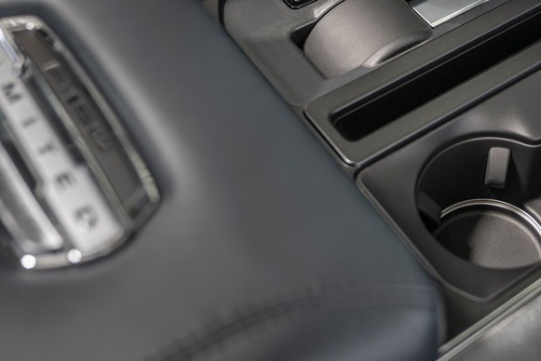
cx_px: 437
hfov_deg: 30.6
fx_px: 962
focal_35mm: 64
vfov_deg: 20.7
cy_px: 13
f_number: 2.8
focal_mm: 31
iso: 400
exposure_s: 1/80
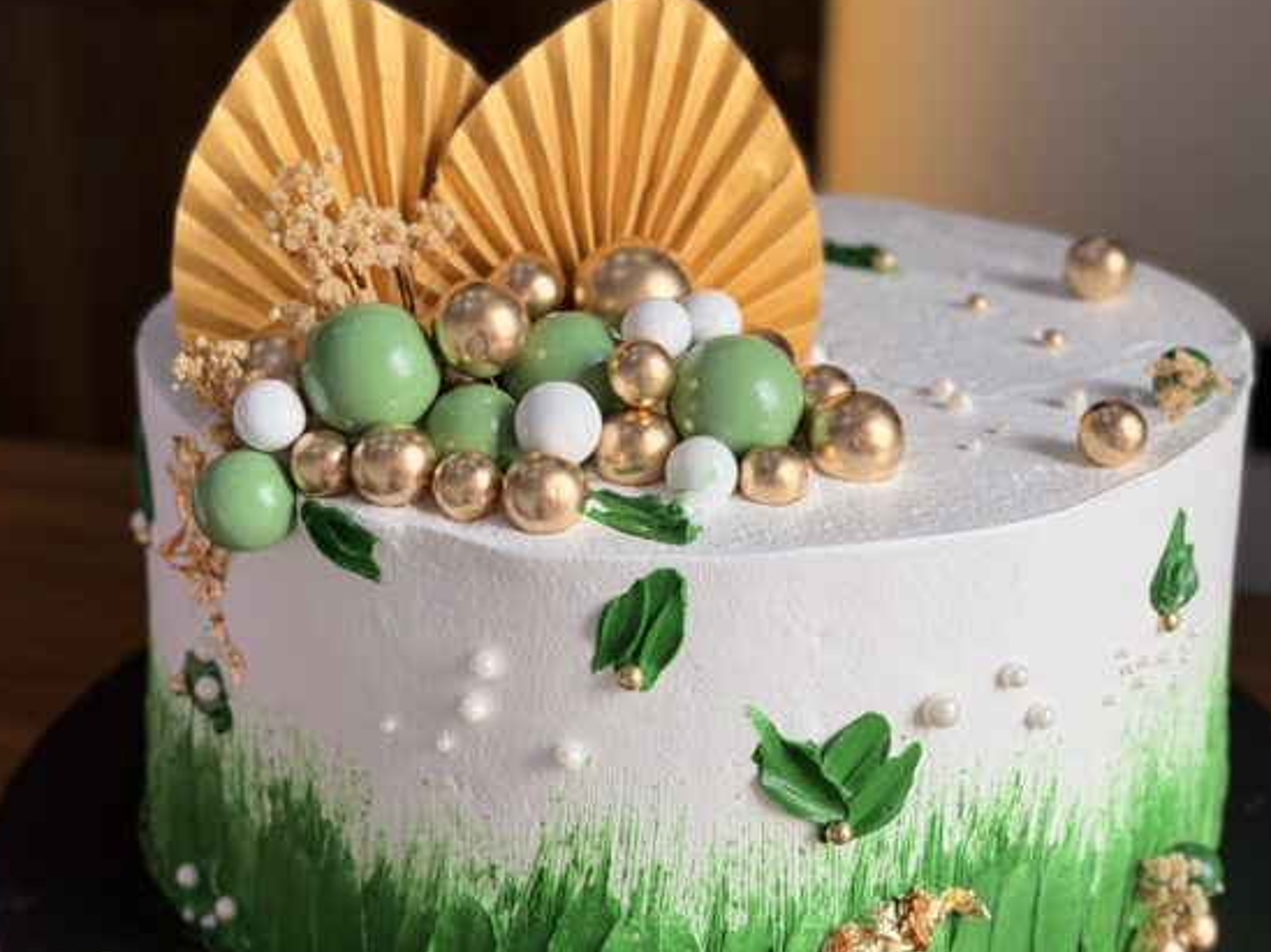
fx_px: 2569
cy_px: 507
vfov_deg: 21.0
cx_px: 667
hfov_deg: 27.8
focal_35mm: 70
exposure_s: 1/342
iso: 64
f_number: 1.78
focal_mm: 6.76
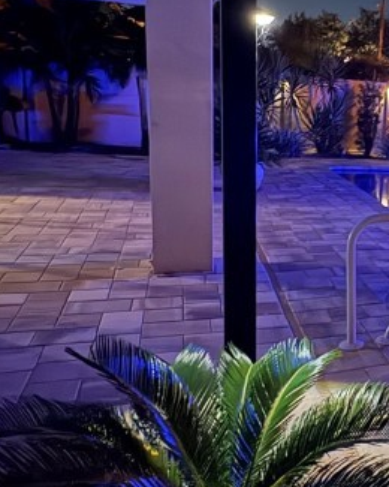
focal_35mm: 43
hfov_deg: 30.4
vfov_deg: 42.9
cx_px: 449
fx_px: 619
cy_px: 223
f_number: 2.2
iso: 2500
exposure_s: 1/4
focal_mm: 2.22
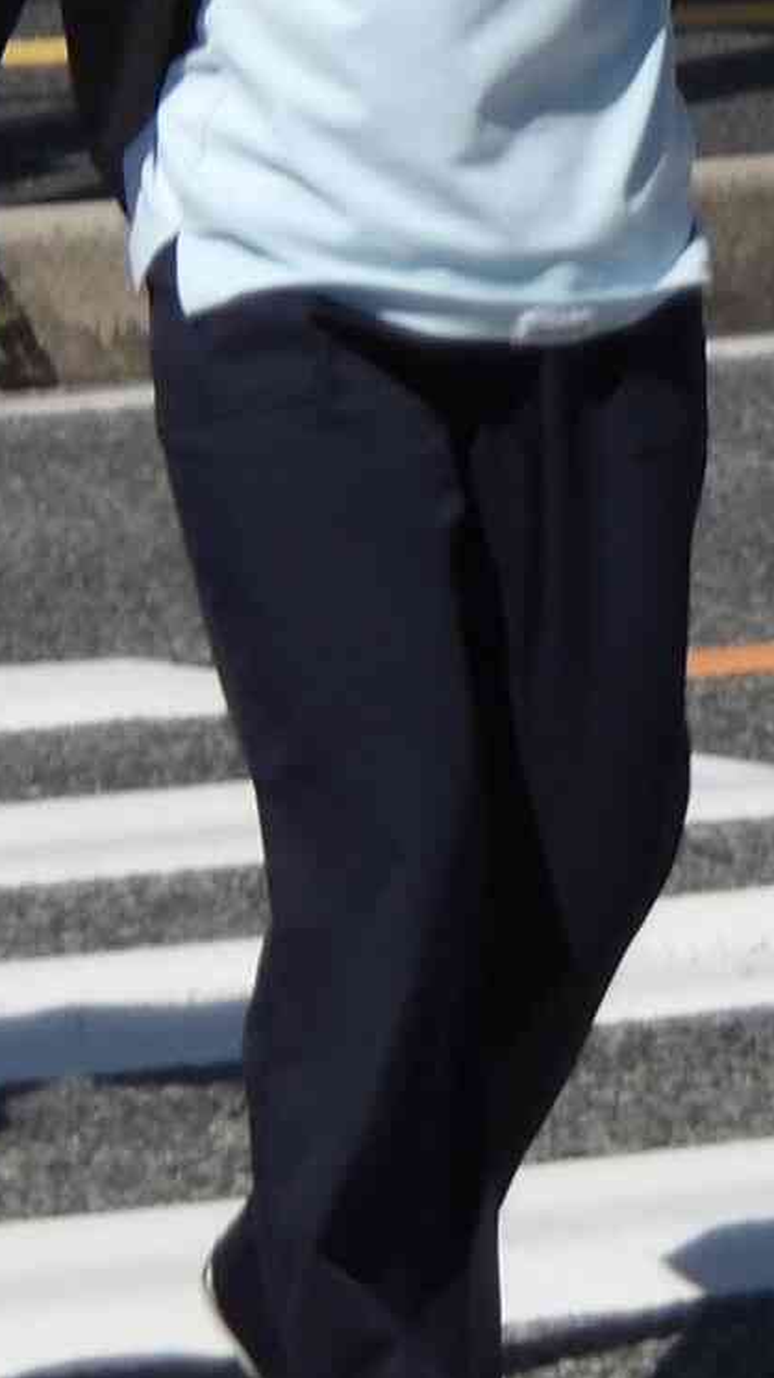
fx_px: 11832
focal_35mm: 324
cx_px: 1872
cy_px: 54
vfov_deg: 6.6
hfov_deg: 3.7
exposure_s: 1/601
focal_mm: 19.6
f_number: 6.6
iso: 100
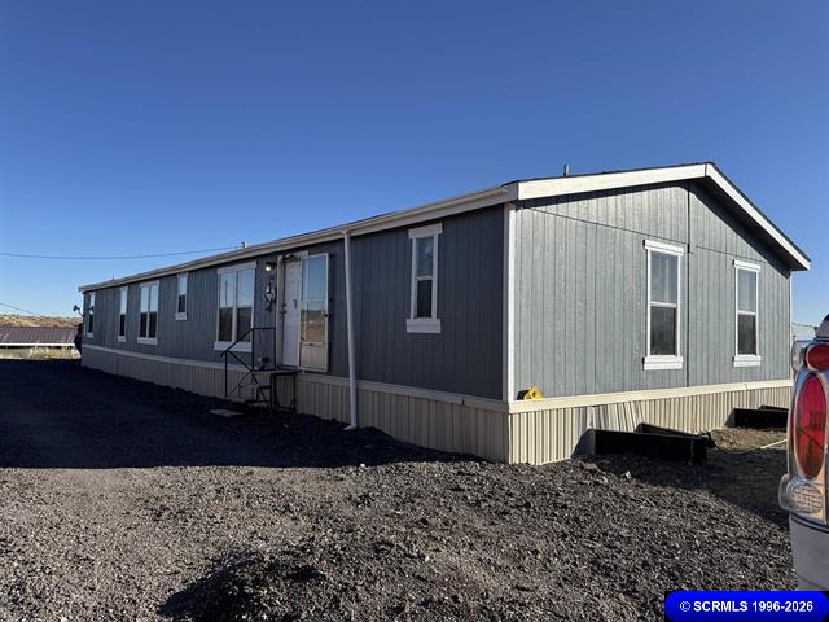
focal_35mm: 24
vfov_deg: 56.8
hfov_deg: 71.6
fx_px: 575
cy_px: 311
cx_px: 414
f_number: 1.78
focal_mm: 6.76
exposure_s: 1/4310
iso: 80
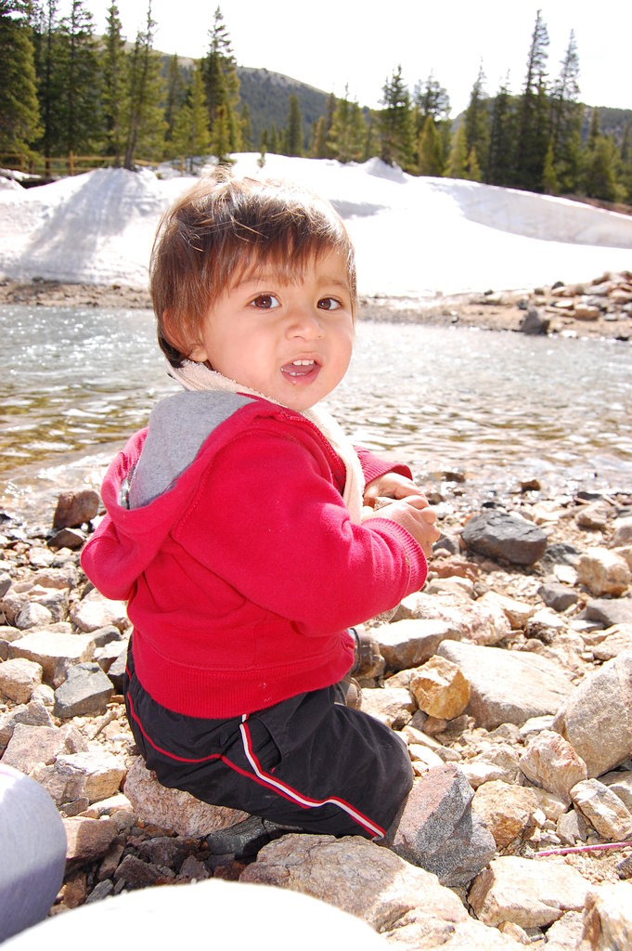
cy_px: 476
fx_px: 712
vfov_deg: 67.4
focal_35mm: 27
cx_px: 316
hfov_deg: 47.9
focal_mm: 18
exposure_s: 1/500
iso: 400
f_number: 7.1
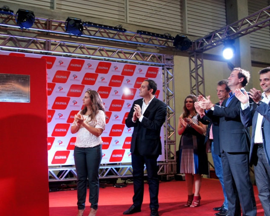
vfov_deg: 40.6
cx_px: 117
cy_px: 109
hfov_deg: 49.4
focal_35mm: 37
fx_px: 292
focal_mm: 21
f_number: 4
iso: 1600
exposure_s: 1/125
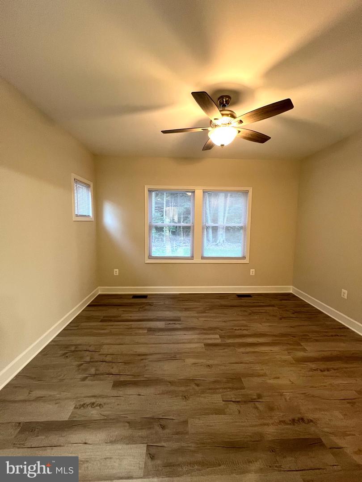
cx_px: 181
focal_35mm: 13
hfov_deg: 89.9
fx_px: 181
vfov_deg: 106.2
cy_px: 241
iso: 250
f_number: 1.8
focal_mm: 1.57
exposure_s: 1/60
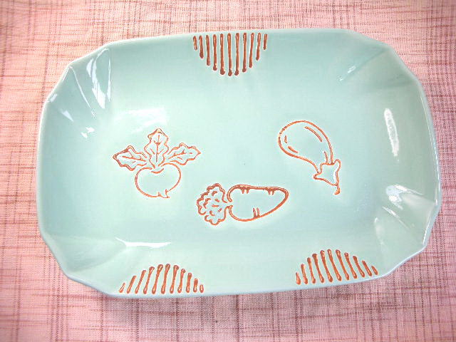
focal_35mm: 35
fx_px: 461
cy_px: 171
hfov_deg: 52.6
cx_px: 228
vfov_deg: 40.7
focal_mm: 5.8
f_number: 2.8
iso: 50
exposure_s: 1/160
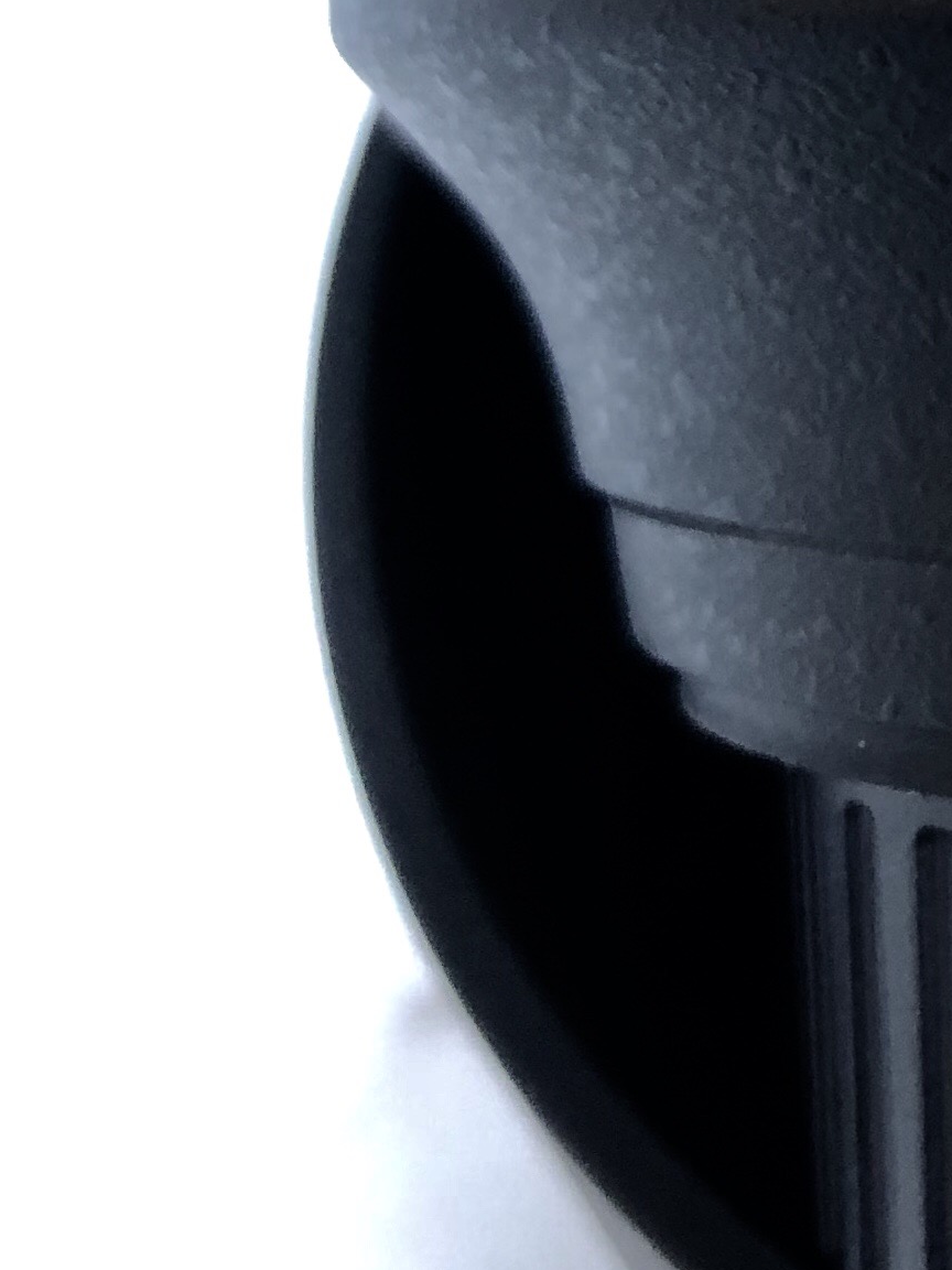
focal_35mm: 98
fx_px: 3594
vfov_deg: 18.2
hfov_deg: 13.9
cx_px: 1564
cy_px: -532
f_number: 1.8
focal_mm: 3.99
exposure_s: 1/20
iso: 40
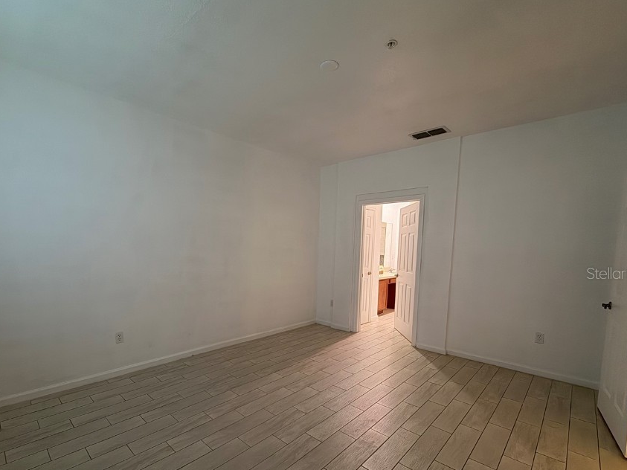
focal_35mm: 17
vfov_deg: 74.2
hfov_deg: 90.6
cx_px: 276
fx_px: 308
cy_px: 273
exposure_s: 1/40
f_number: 2.2
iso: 500
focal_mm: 2.22
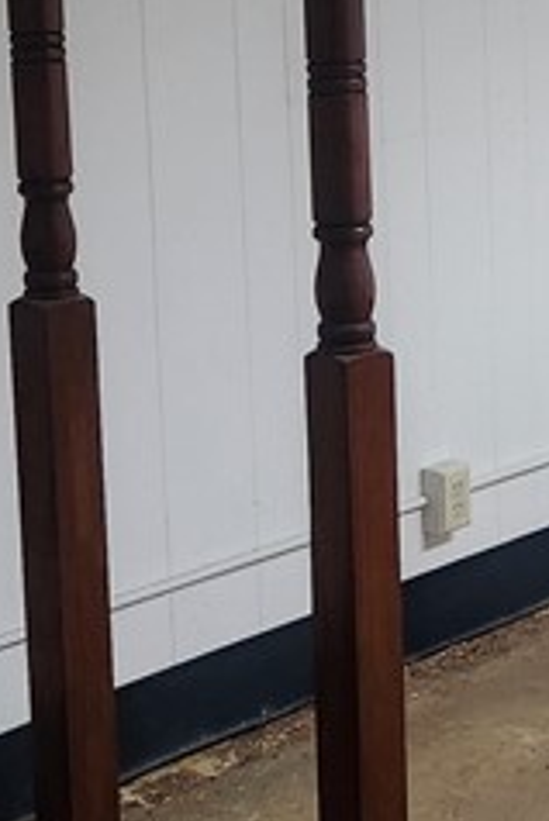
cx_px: 970
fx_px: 2353
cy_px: 193
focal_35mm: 103
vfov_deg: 19.7
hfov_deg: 12.3
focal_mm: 5.4
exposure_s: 1/120
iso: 640
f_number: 1.8
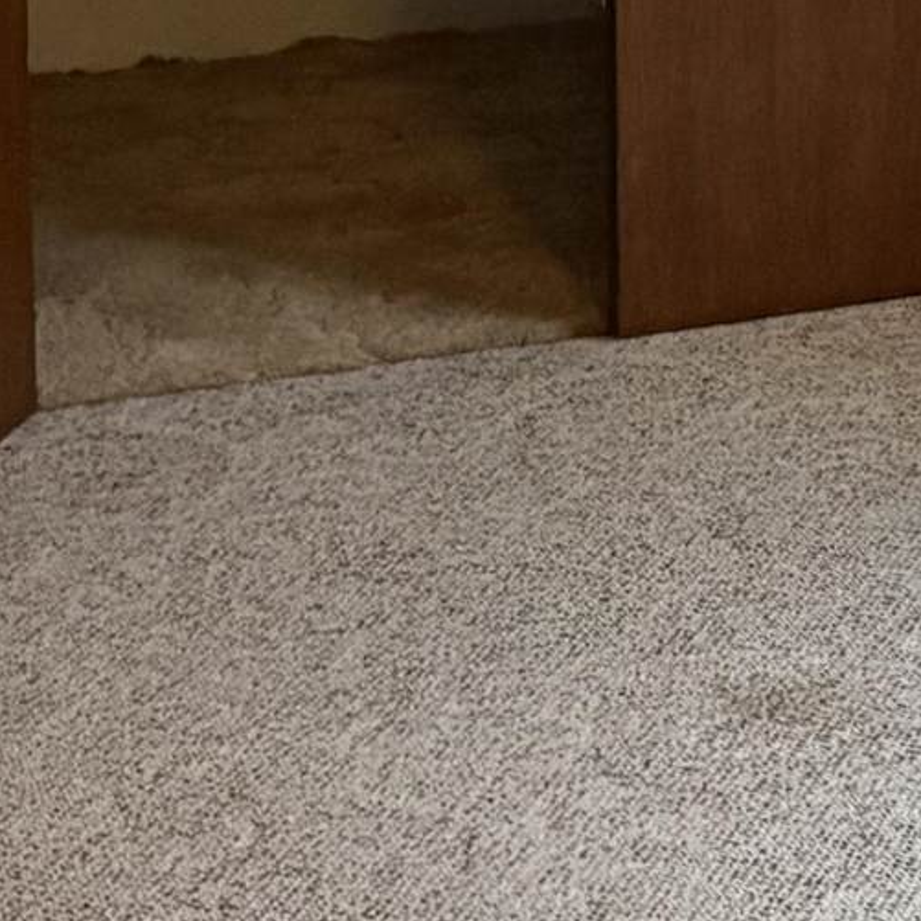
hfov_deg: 11.5
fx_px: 4244
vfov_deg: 12.0
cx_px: 1658
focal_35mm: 141
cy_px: -340
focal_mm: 5.96
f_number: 1.6
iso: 500
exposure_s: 1/60
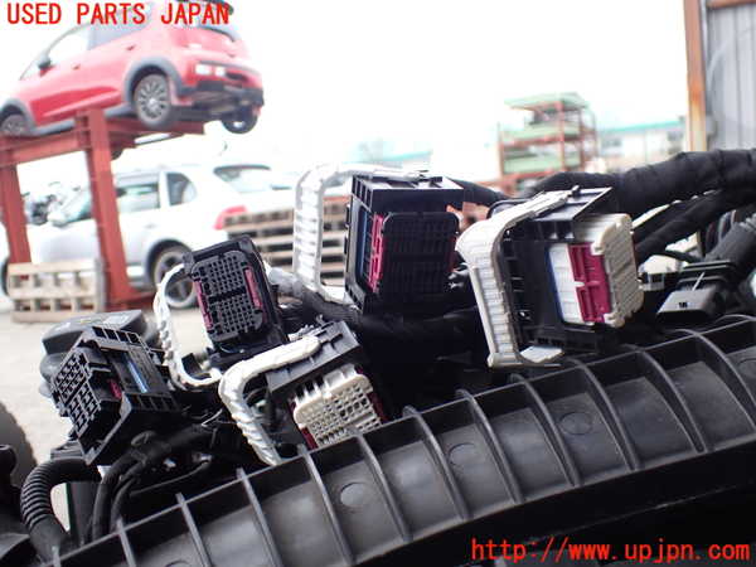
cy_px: 284
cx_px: 378
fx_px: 655
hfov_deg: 60.0
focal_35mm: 30
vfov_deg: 46.8
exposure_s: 1/125
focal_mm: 5.4
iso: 100
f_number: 2.3
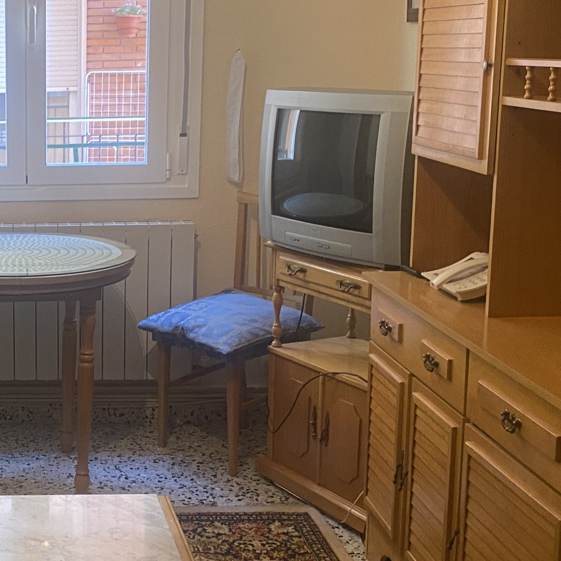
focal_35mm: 63
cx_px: -23
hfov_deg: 25.7
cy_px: 310
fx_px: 1155
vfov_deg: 27.3
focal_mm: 4.25
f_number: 1.8
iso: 250
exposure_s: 1/50
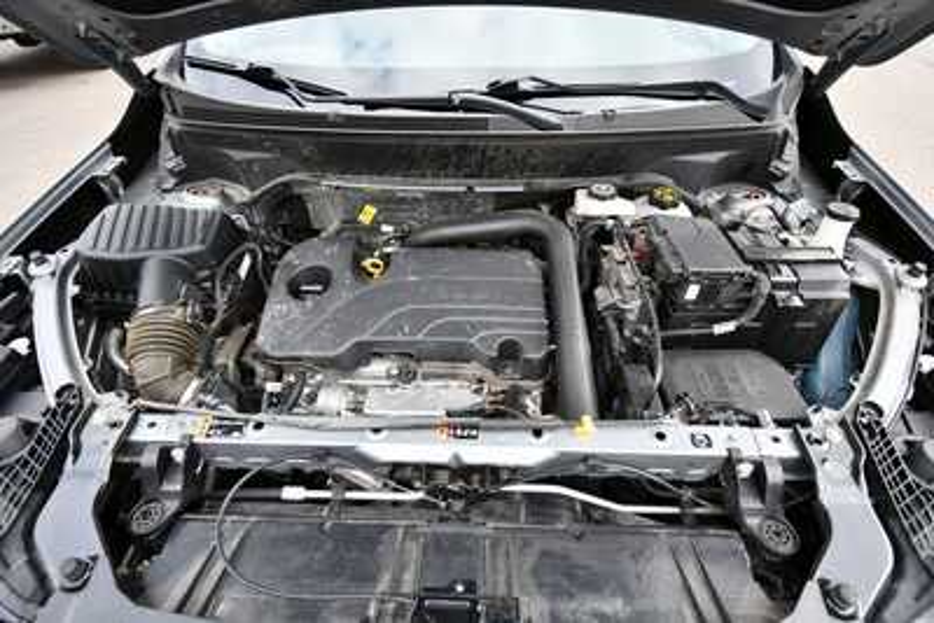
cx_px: 467
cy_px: 312
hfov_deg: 86.9
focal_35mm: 19
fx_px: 493
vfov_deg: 64.6
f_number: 5
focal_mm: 13
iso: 400
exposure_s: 1/250
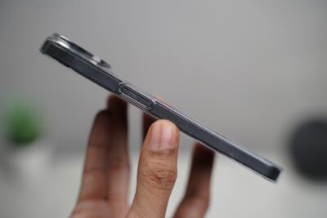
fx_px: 609
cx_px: 164
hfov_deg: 30.1
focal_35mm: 67
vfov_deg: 20.3
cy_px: 109
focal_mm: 67
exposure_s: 1/90
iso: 500
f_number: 4
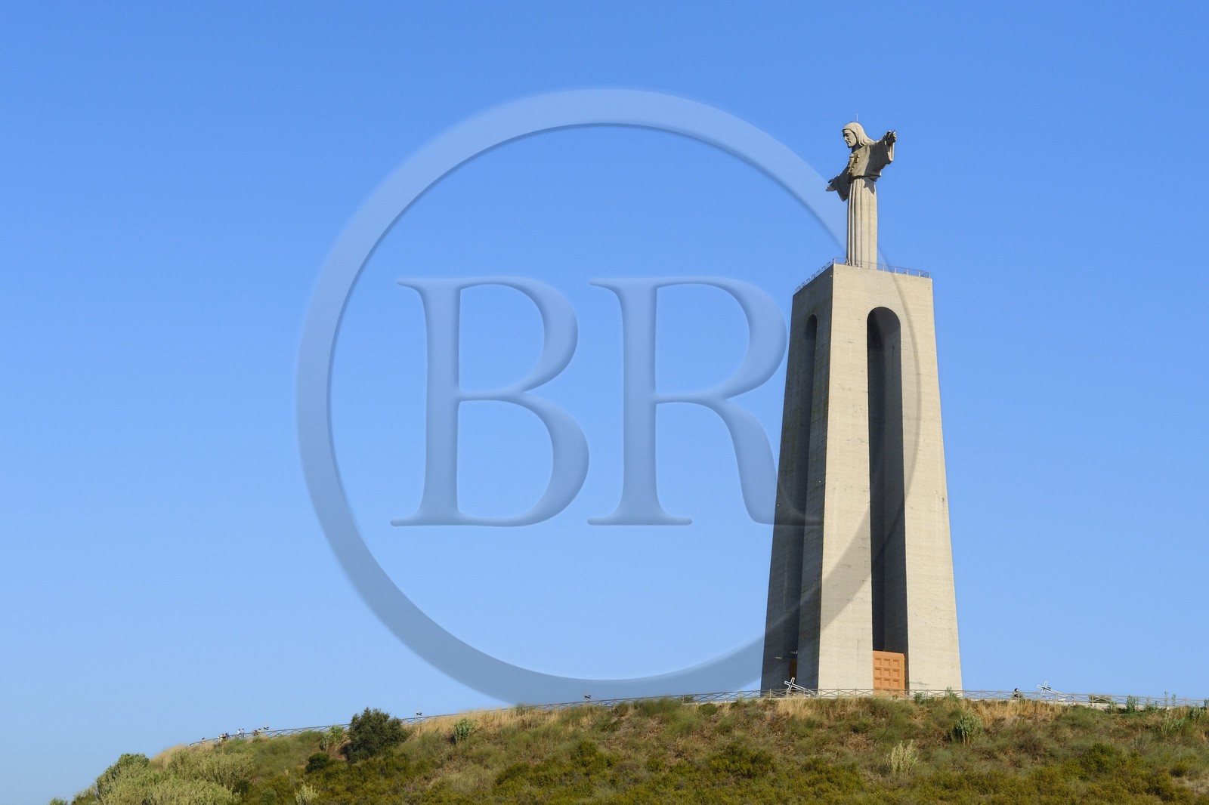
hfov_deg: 35.6
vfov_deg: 24.2
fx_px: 1880
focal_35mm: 56
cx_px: 604
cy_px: 402
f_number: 14
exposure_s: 1/400
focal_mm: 56
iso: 200
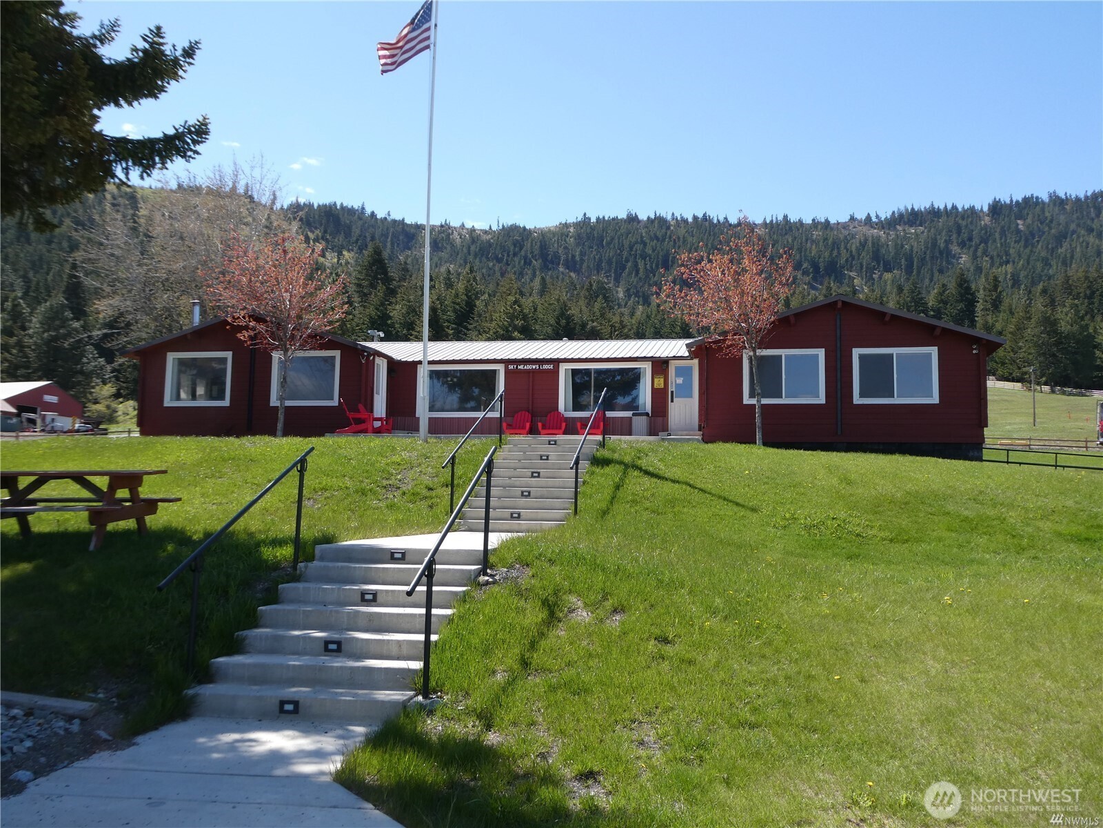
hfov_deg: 58.4
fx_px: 988
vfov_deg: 45.4
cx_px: 552
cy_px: 414
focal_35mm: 31
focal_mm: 5.4
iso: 80
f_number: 3.5
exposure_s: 1/500
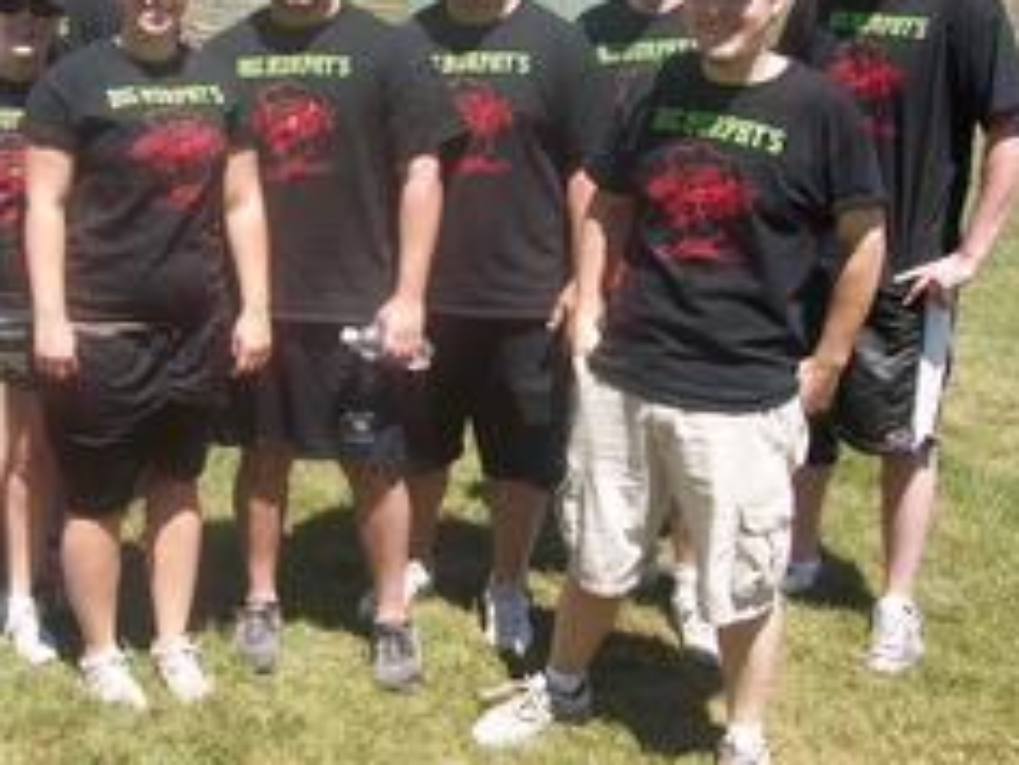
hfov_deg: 33.9
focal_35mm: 56
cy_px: 230
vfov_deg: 25.9
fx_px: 1649
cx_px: 320
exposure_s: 1/653
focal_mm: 5.7
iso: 64
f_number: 2.8
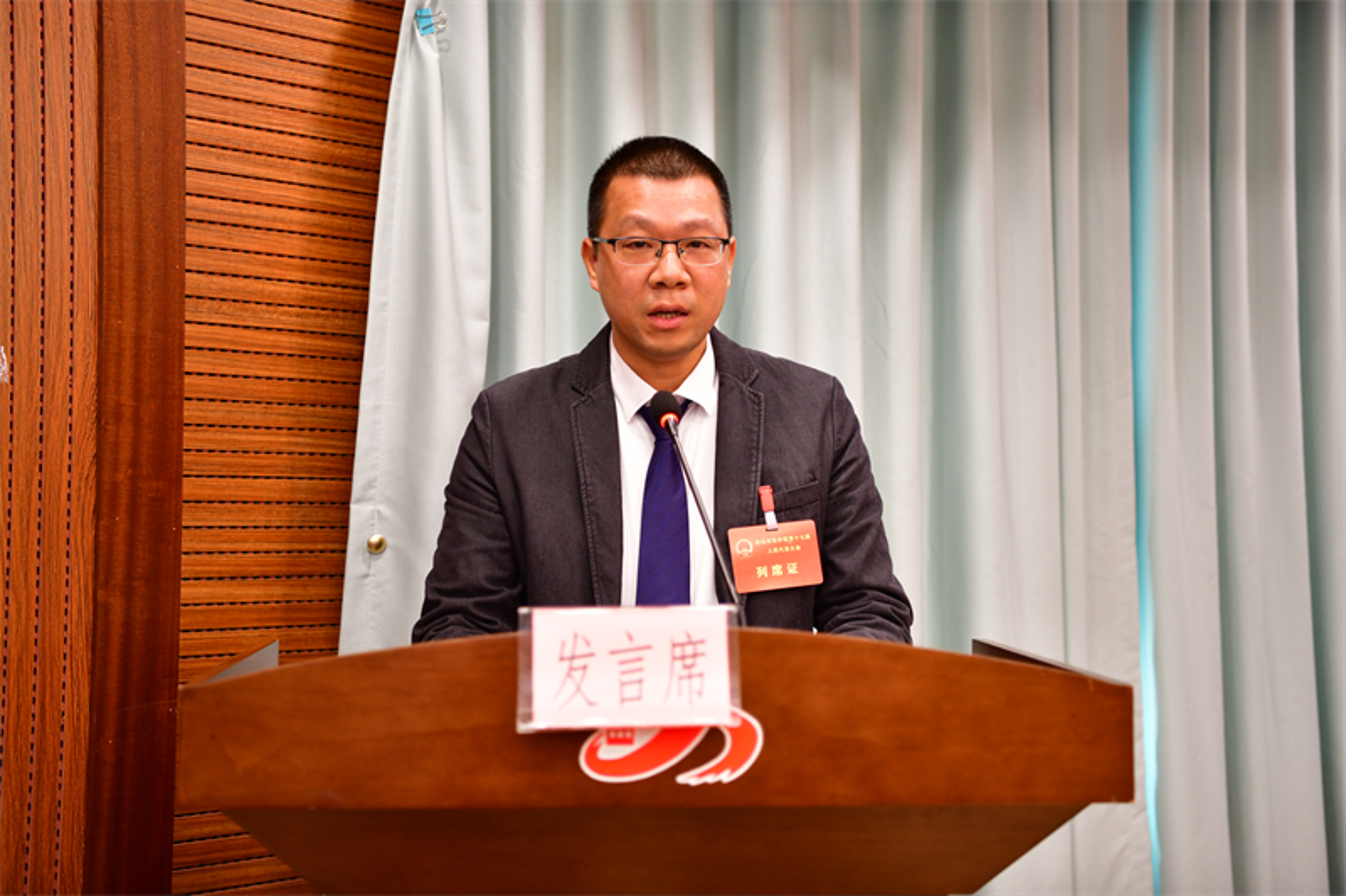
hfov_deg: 38.2
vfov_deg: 26.0
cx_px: 673
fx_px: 1944
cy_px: 448
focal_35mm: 52
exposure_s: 1/50
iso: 800
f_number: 2.8
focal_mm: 52
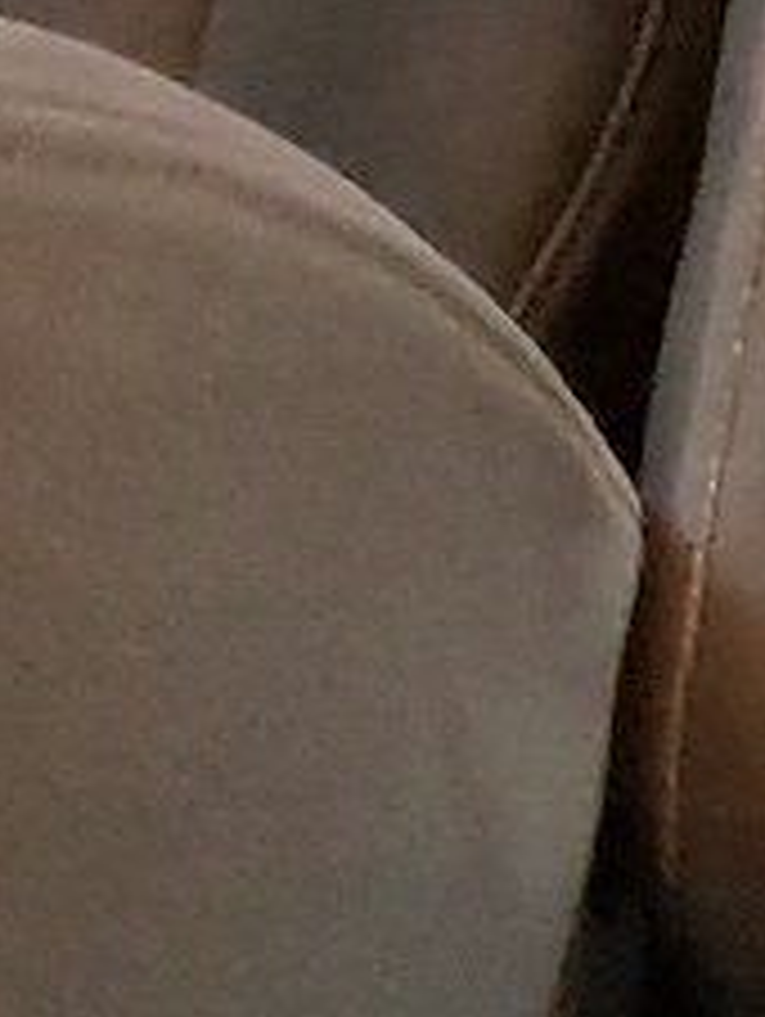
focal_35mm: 184
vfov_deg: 9.7
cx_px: 1706
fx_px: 5412
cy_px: -1282
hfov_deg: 7.6
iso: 567
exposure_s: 1/24
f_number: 1.5
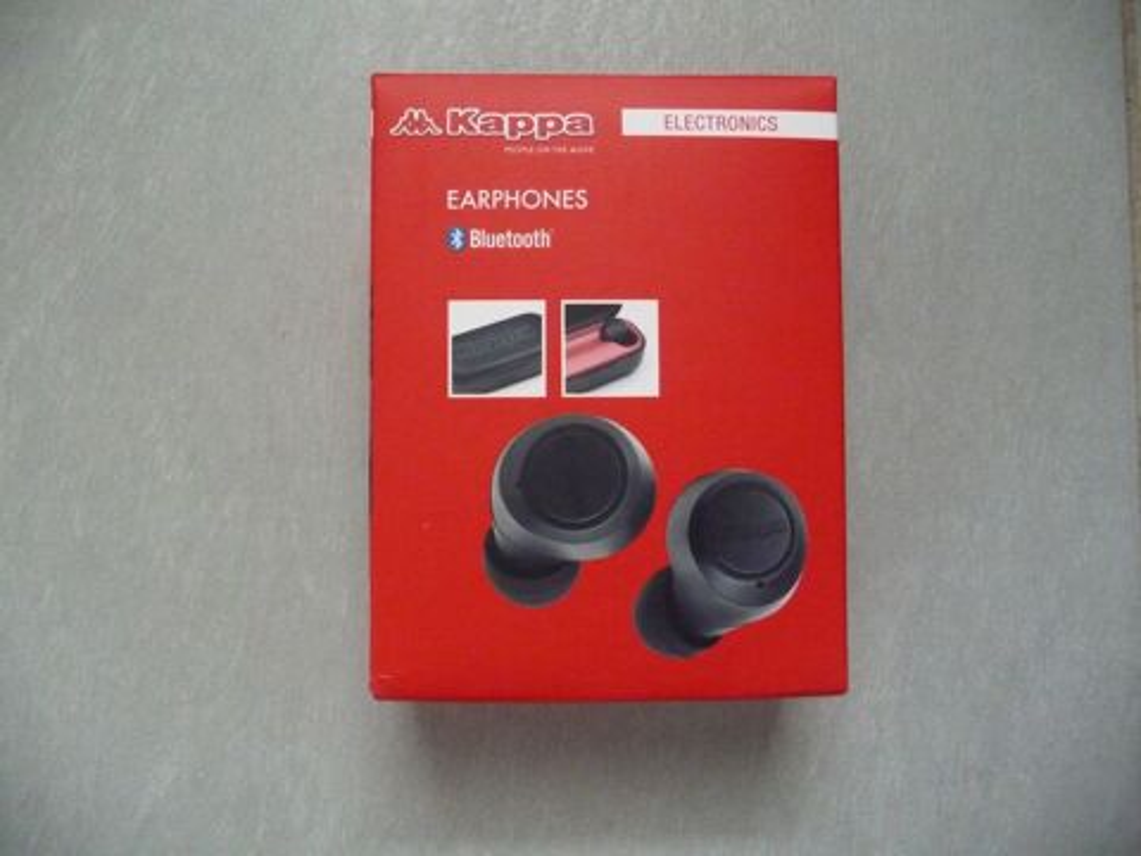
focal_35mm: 28
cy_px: 428
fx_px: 923
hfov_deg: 63.4
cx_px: 570
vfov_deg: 49.7
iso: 800
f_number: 3.3
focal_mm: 4.7
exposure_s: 1/25
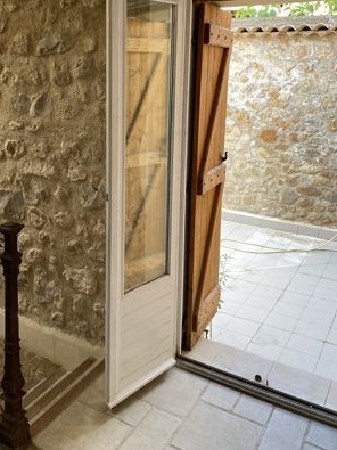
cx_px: 125
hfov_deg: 40.4
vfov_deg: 51.6
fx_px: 455
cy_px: 148
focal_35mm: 35
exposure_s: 1/100
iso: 64
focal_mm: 4.25
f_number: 1.8
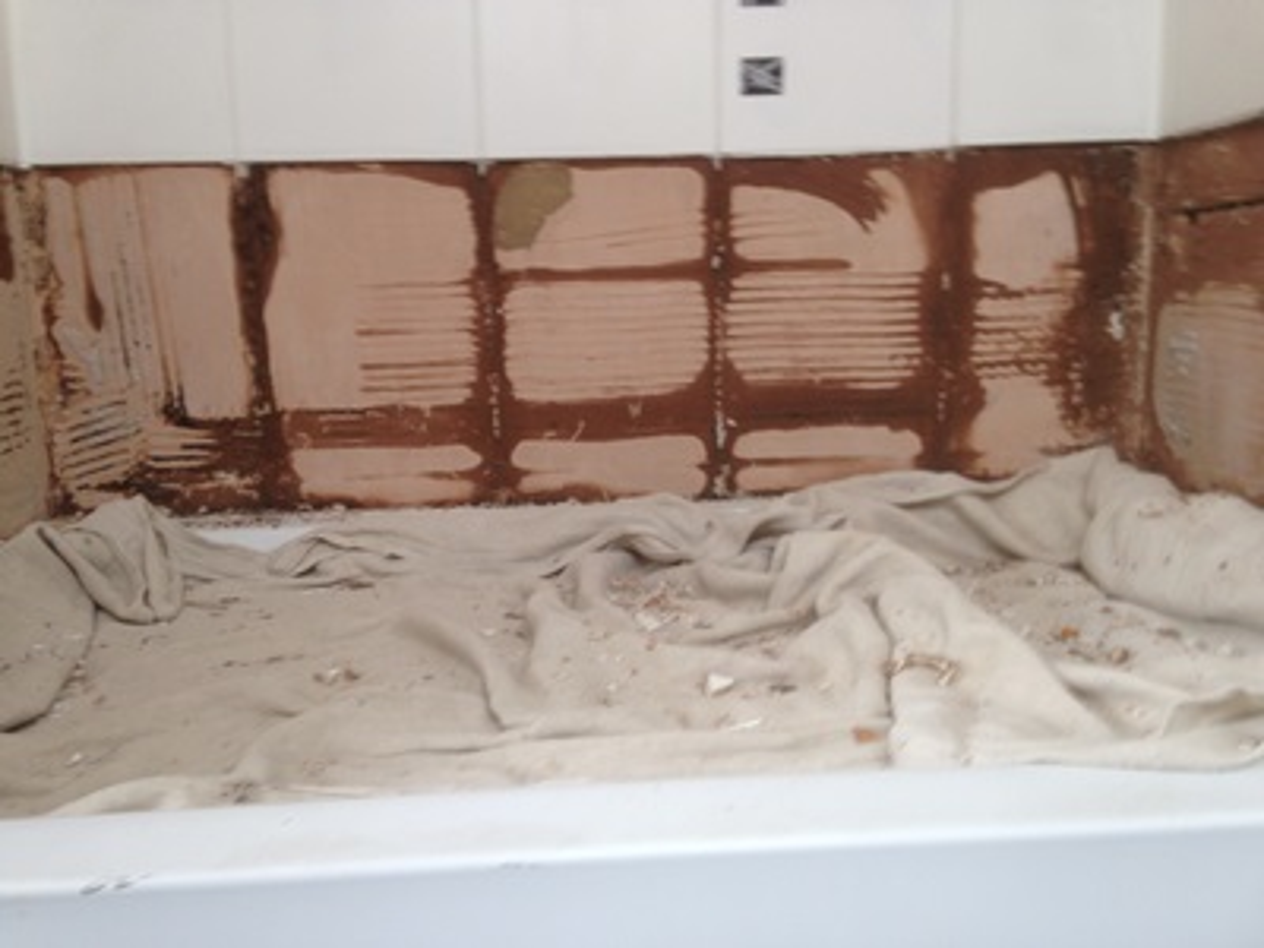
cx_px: 632
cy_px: 474
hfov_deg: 55.4
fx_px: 1205
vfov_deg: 42.9
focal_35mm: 33
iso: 50
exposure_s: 1/24
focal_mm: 4.12
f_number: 2.4
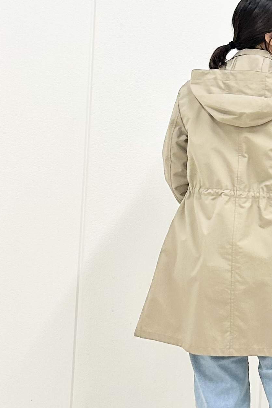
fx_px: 510
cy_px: 263
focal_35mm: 45
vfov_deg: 43.1
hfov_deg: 28.9
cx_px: 234
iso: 80
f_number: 1.5
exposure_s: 1/60
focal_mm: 5.7
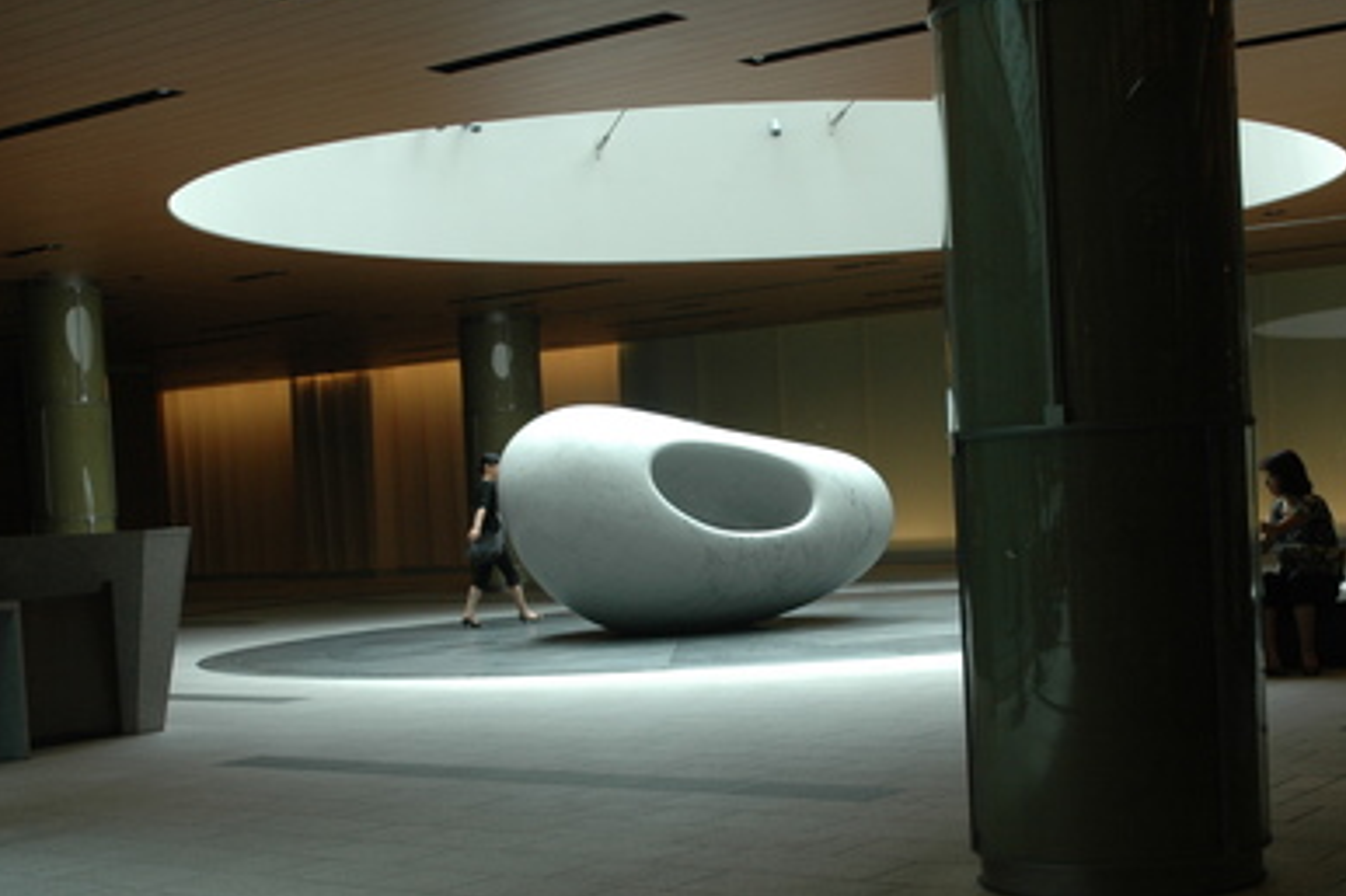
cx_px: 736
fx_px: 2093
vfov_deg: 24.1
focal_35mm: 56
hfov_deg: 35.6
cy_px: 563
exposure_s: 1/125
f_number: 5.6
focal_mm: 24
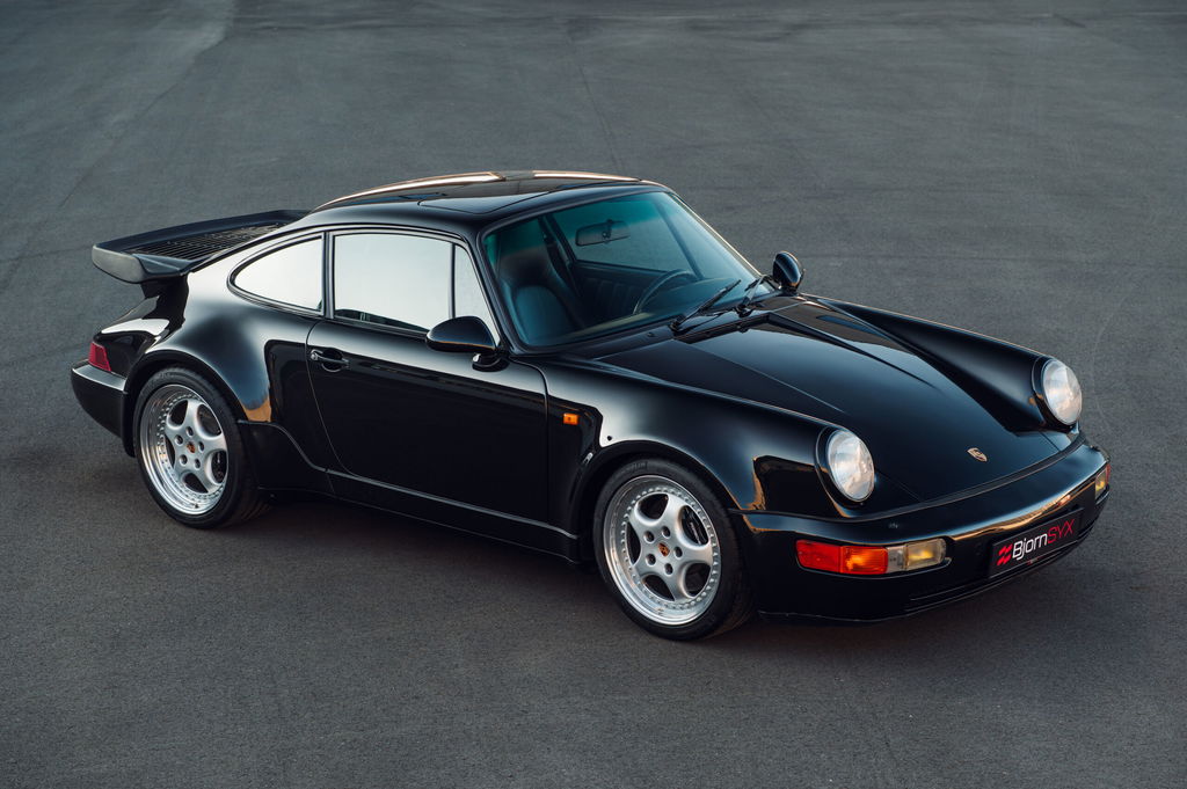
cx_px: 594
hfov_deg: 23.7
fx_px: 2833
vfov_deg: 15.9
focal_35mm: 86
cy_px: 394
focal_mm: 86
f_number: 5.6
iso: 400
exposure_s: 1/125
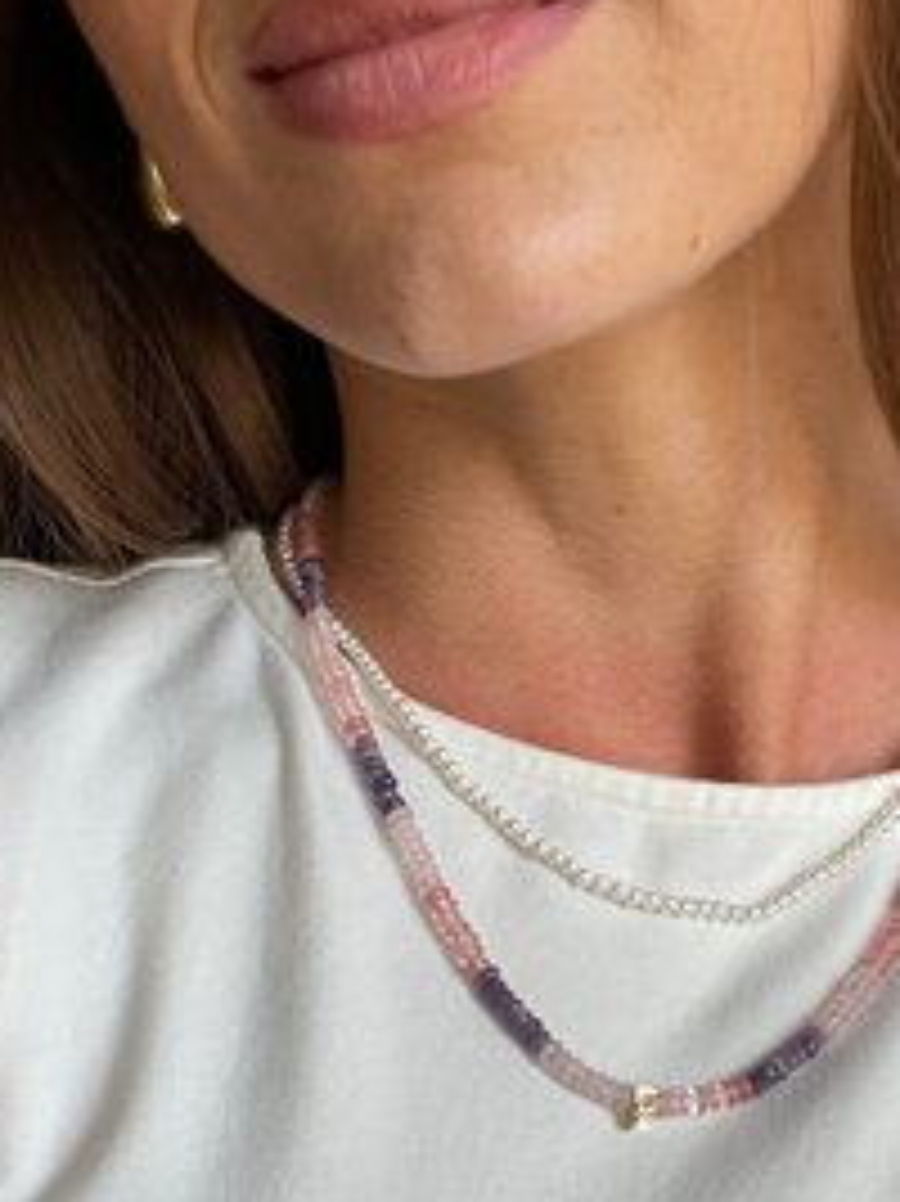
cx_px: 644
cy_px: 882
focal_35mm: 45
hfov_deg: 31.7
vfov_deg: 41.0
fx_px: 1561
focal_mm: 2.71
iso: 100
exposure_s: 1/79
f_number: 2.2
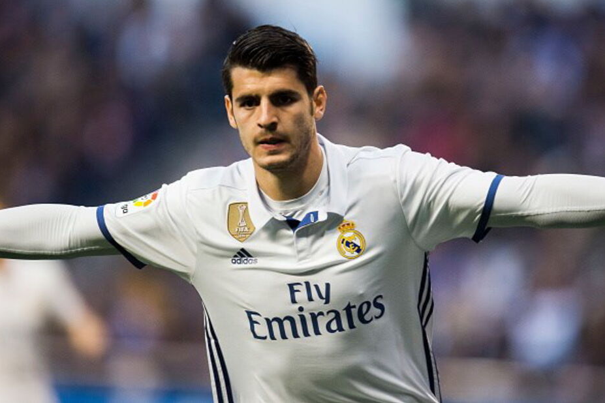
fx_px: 6755
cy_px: 201
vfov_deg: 3.4
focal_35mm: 402
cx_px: 302
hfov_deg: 5.1
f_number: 3.2
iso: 2500
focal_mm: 400
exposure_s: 1/1250
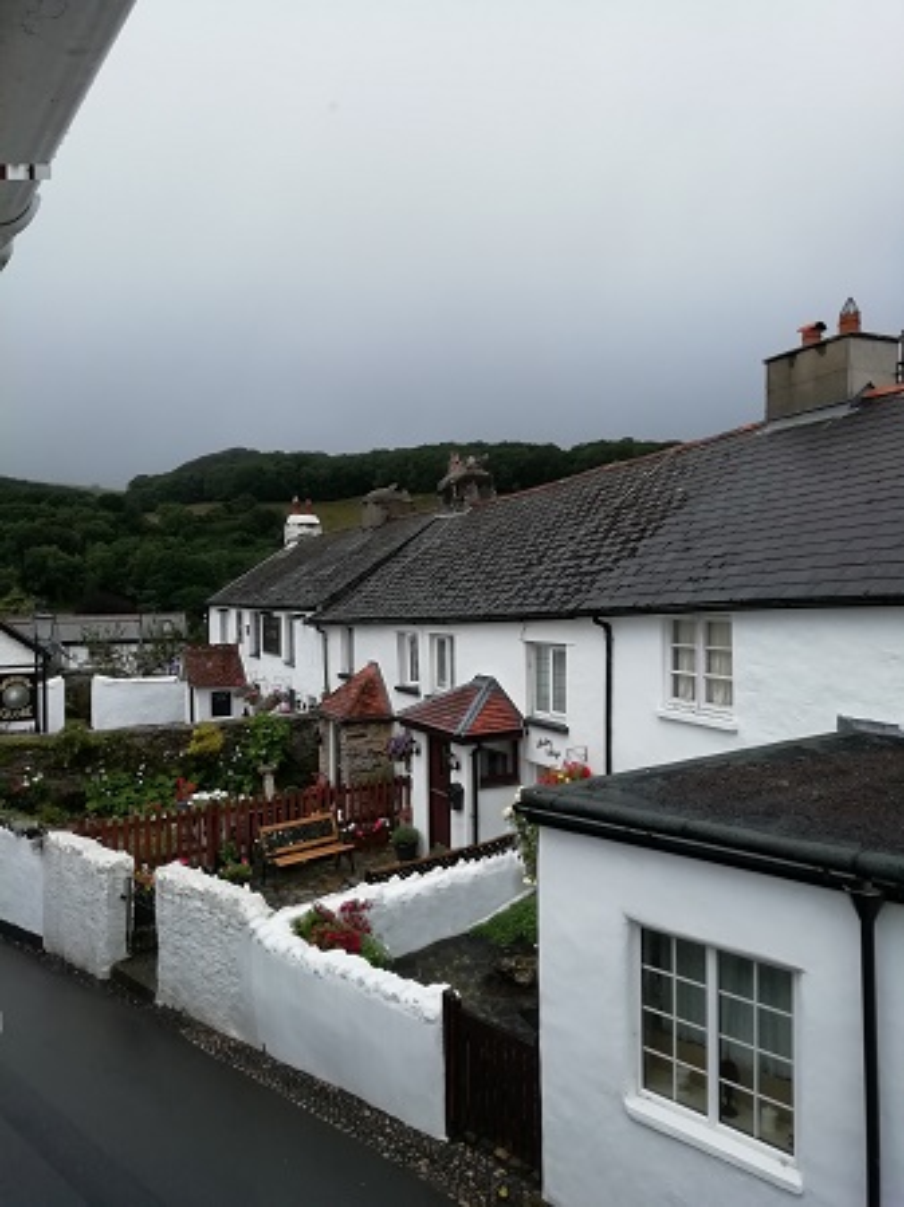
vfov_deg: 67.3
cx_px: 452
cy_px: 604
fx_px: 906
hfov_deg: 53.0
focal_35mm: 26
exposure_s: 1/1079
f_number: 2.2
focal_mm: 3.21
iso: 50
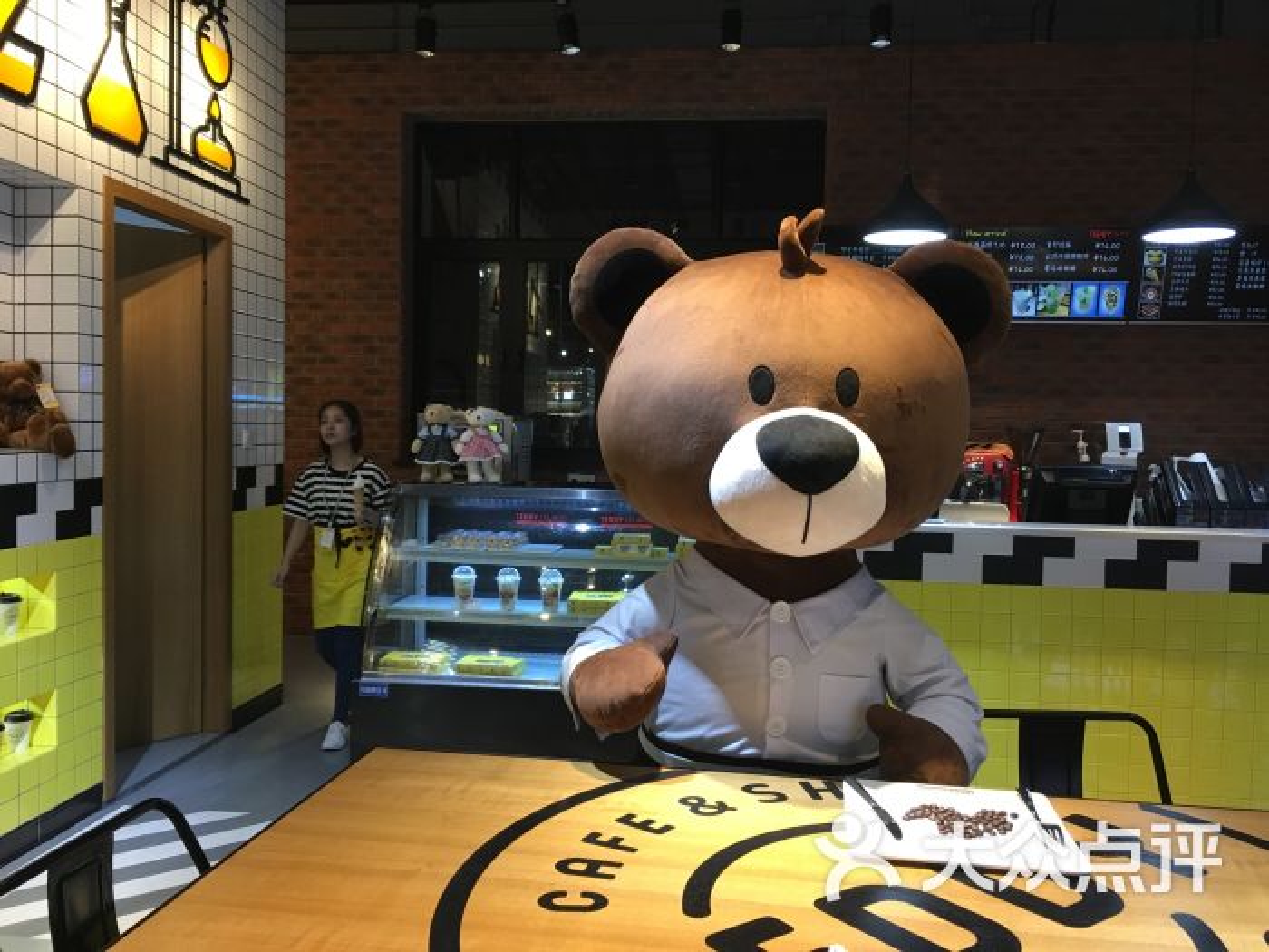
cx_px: 634
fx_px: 1063
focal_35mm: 29
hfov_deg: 61.7
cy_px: 476
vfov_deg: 48.2
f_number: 2.2
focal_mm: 4.15
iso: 64
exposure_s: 1/33
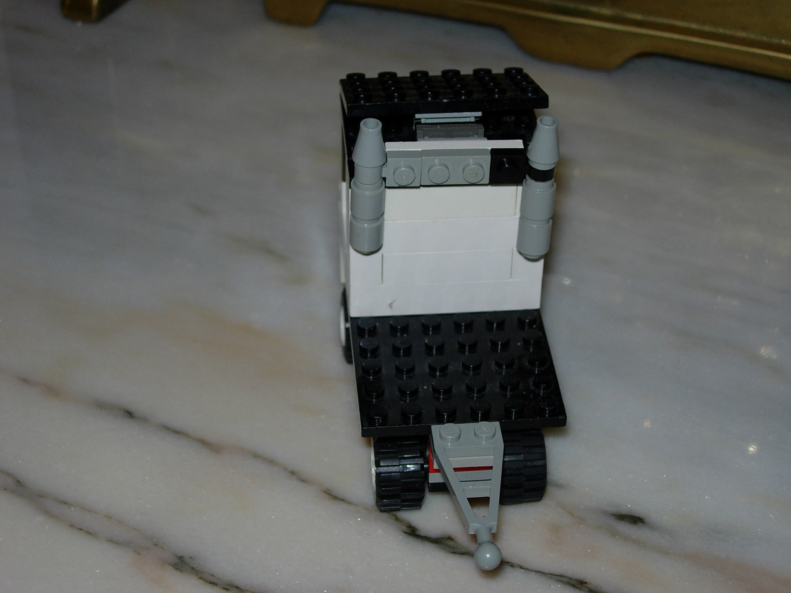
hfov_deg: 27.0
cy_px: 296
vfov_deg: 20.4
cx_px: 396
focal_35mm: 72
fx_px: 1645
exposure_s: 1/64
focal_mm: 14.9
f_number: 3.7
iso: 79
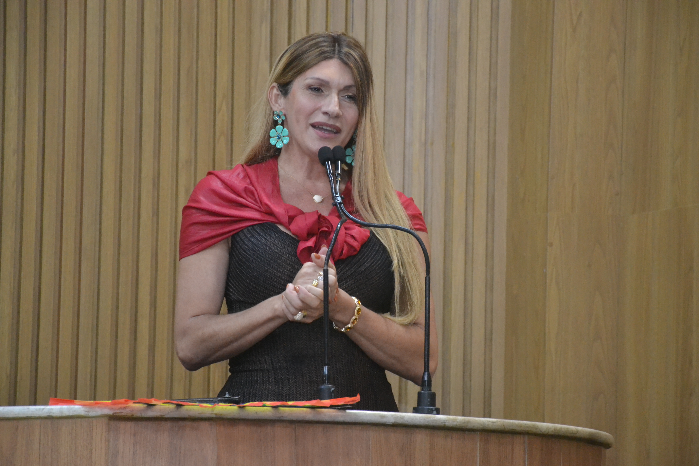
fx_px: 3058
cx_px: 350
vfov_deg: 8.7
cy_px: 233
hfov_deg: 13.0
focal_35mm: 158
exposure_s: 1/100
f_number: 5.6
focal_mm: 105
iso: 3200
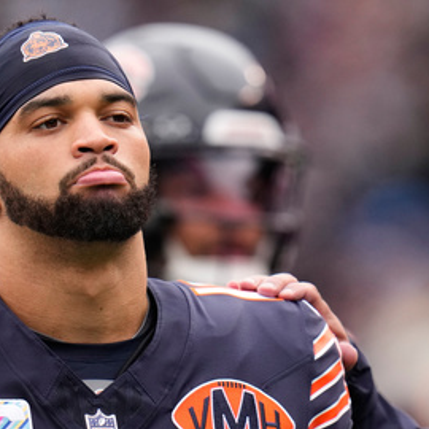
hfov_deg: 1.8
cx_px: 122
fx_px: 13530
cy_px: 207
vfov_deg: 1.8
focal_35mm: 965
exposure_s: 1/5000
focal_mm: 400
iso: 1600
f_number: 2.8
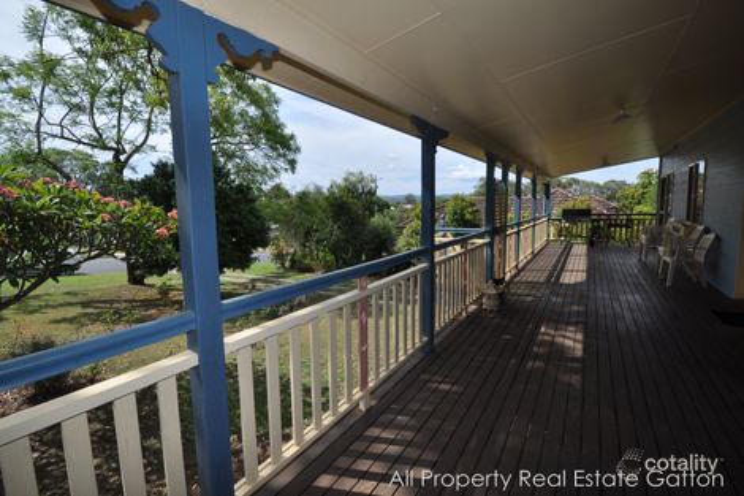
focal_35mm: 15
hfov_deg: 100.4
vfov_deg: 77.3
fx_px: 310
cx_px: 372
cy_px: 248
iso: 200
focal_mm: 10
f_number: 11
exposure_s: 1/200
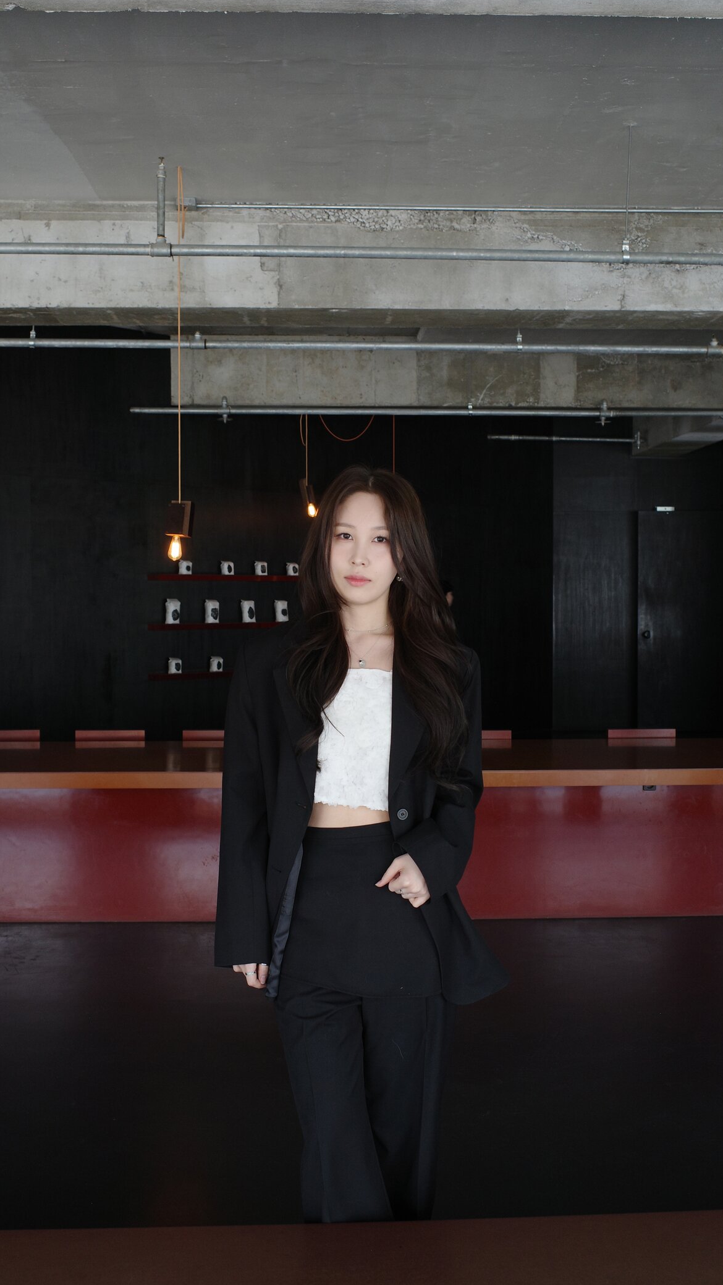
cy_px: 643
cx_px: 333
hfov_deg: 32.0
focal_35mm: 37
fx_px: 1261
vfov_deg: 54.0
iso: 200
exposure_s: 1/60
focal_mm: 18.3
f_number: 3.5
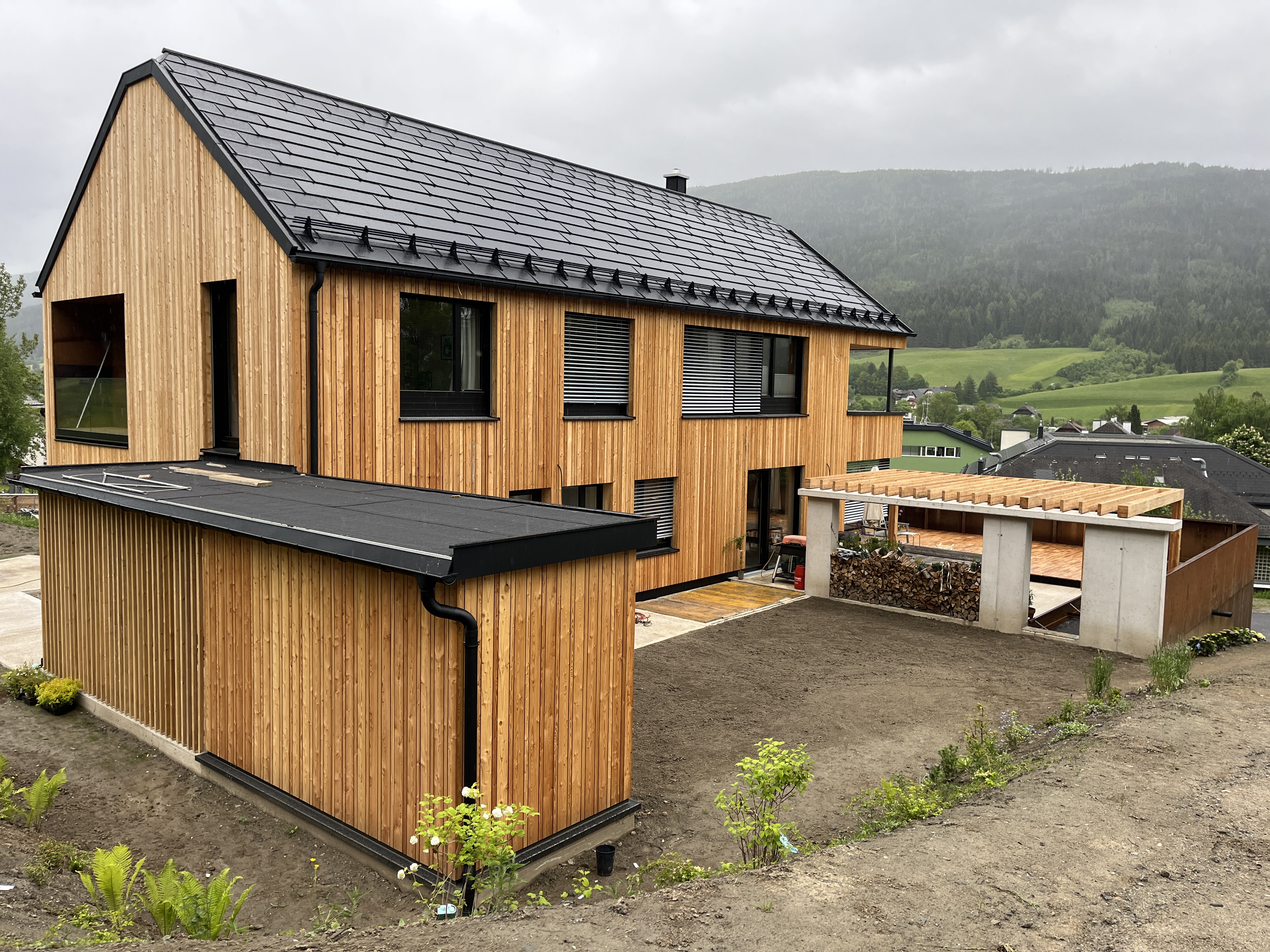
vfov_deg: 53.1
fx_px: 954
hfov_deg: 67.3
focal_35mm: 26
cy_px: 476
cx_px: 635
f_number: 1.6
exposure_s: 1/340
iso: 50
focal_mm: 5.1
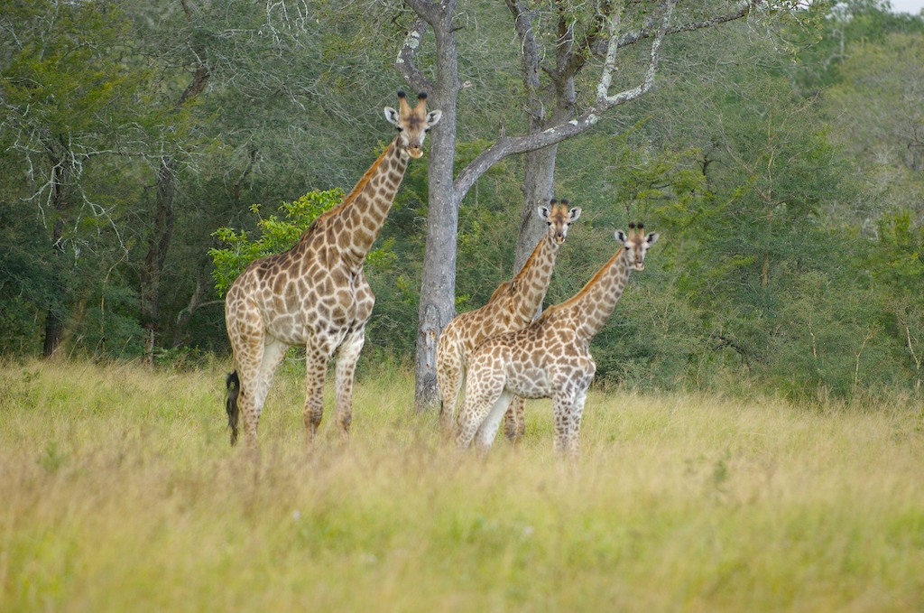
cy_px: 306
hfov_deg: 6.9
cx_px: 462
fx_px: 7687
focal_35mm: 300
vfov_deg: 4.6
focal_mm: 200
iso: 250
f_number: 2.8
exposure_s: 1/250
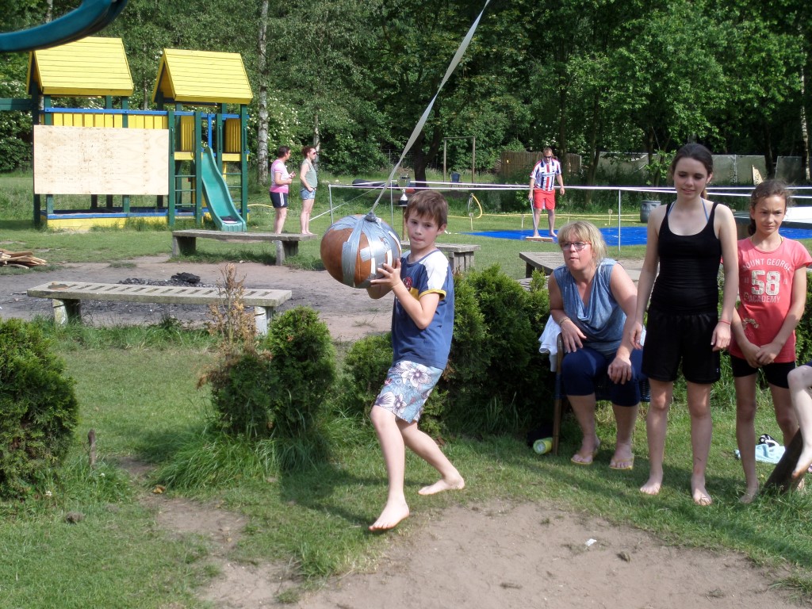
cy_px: 304
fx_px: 1243
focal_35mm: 53
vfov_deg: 27.5
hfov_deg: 36.2
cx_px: 406
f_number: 3.8
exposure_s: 1/350
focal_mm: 8.7
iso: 80
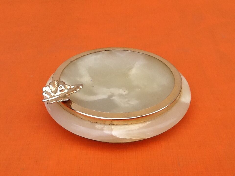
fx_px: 299
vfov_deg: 32.9
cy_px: 88
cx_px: 118
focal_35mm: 44
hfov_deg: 42.9
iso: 40
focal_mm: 2.03
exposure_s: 1/764
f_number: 2.4
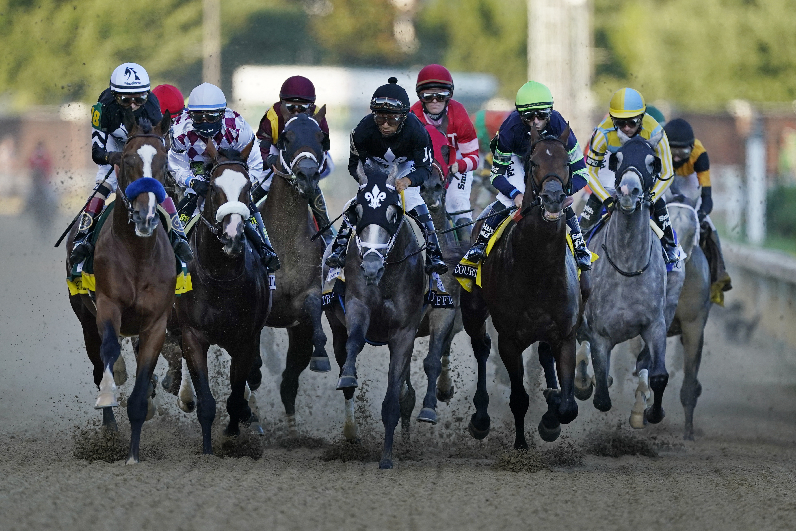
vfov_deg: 2.3
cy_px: 266
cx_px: 398
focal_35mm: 600
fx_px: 13266
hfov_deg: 3.4
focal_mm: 600
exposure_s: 1/2500
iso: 1250
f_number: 4.5
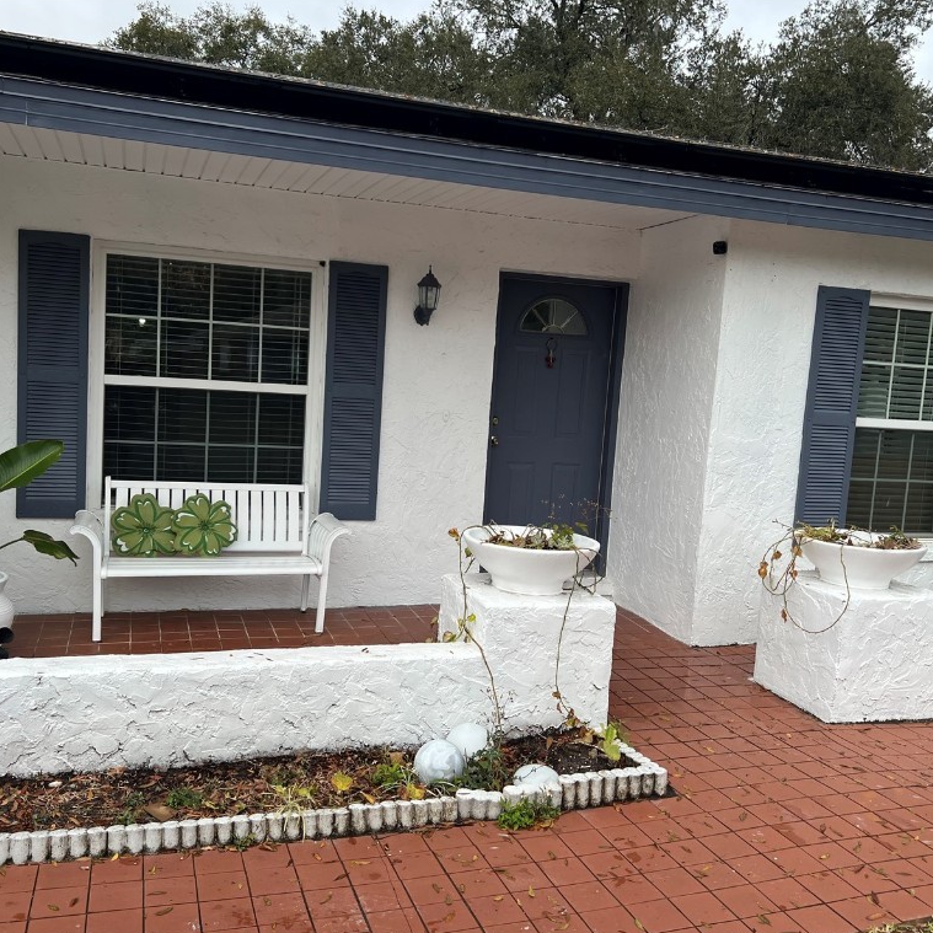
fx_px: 945
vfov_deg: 52.5
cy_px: 467
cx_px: 429
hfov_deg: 52.5
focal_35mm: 31
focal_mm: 5.7
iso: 50
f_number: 1.5
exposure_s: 1/3077
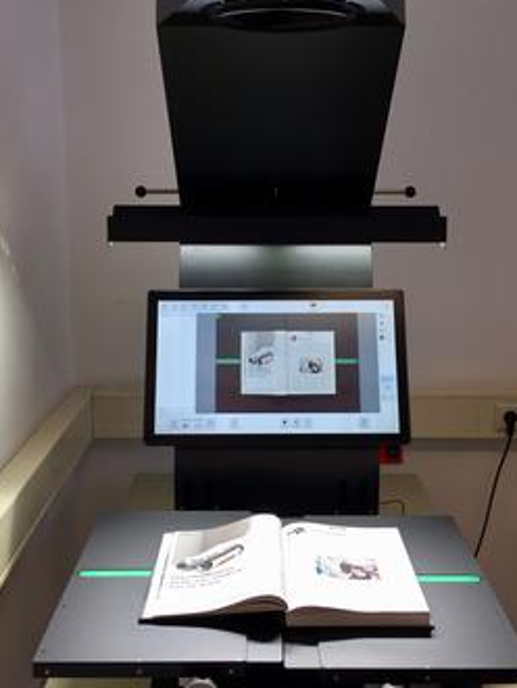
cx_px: 261
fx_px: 815
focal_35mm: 41
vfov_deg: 45.7
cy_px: 306
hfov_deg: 35.2
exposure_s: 1/50
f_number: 2.2
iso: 32
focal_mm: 4.15
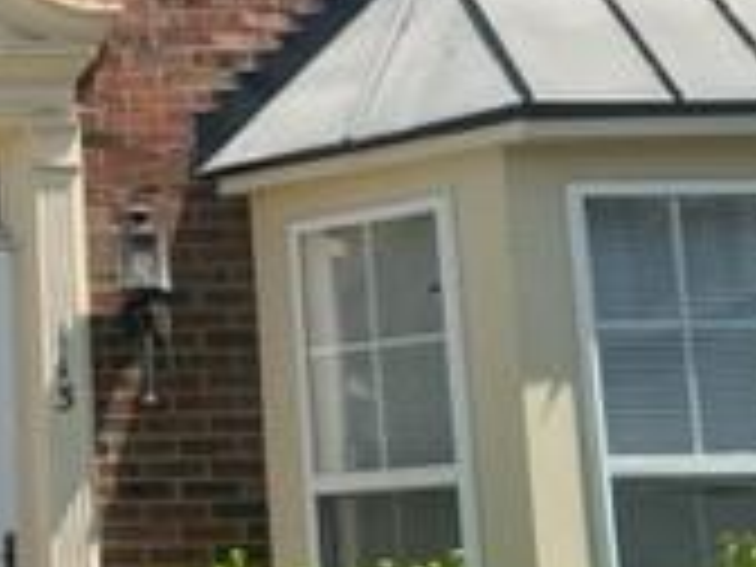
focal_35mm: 99
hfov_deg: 18.8
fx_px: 2162
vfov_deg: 14.8
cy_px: 112
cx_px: -148
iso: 50
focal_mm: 5.7
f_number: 1.5
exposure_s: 1/2841
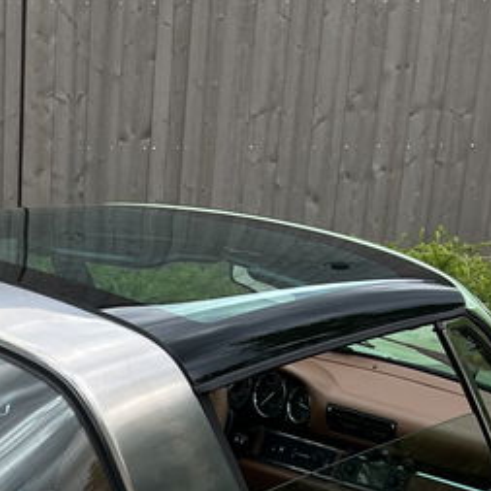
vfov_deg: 17.4
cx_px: -16
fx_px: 1492
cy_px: 666
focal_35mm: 93
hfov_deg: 18.2
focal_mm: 5.1
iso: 50
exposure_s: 1/1862
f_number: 1.6
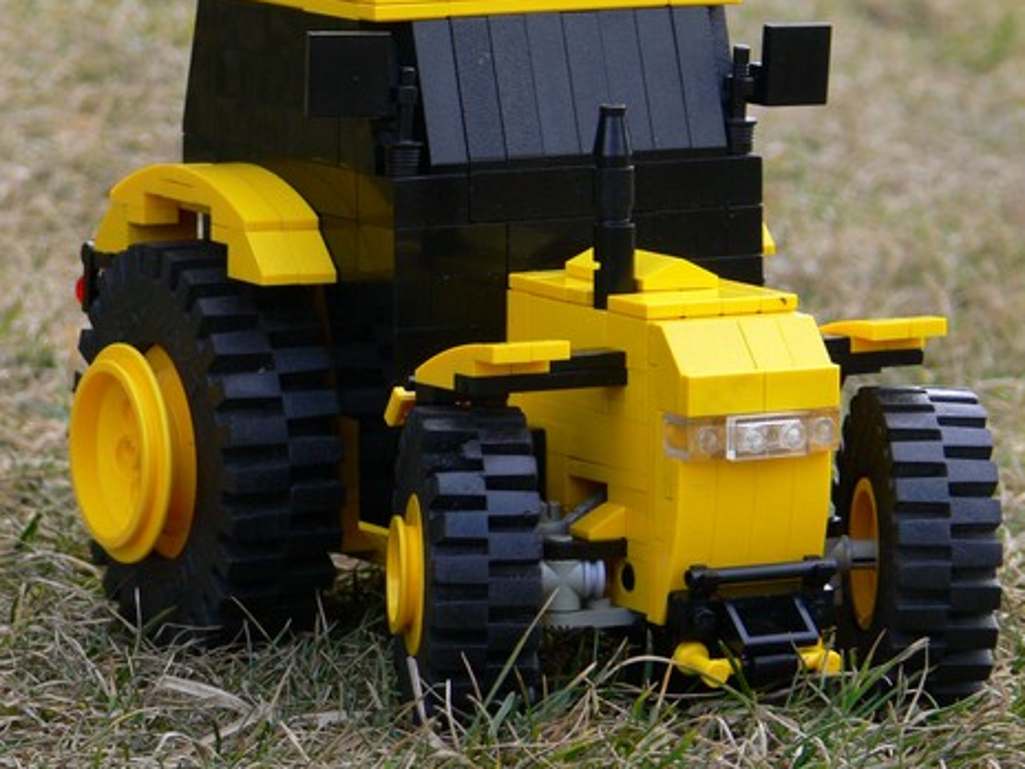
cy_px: 316
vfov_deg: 5.8
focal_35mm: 258
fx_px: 7640
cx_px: 535
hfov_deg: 7.7
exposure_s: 1/125
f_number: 5
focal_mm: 38.9
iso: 100
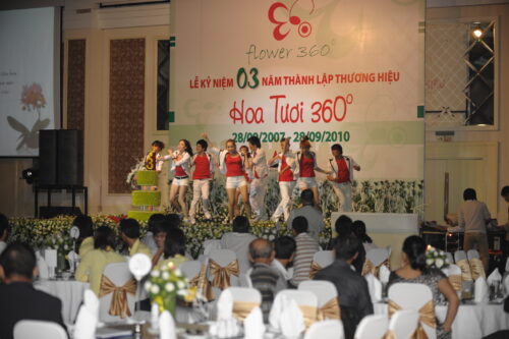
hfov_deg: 20.8
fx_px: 1385
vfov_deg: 14.0
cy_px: 170
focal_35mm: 98
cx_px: 254
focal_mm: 98
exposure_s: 1/125
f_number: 2.8
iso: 400
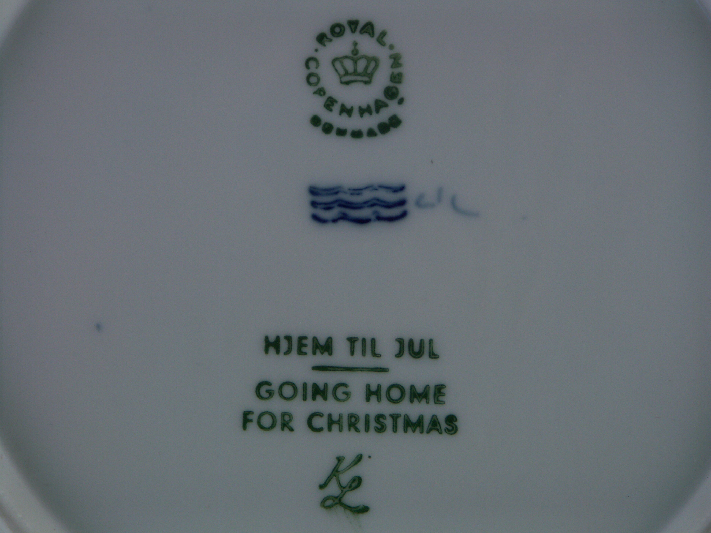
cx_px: 356
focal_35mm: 199
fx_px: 4087
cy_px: 266
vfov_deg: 7.5
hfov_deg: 9.9
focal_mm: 50.8
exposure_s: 1/200
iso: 100
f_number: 3.5
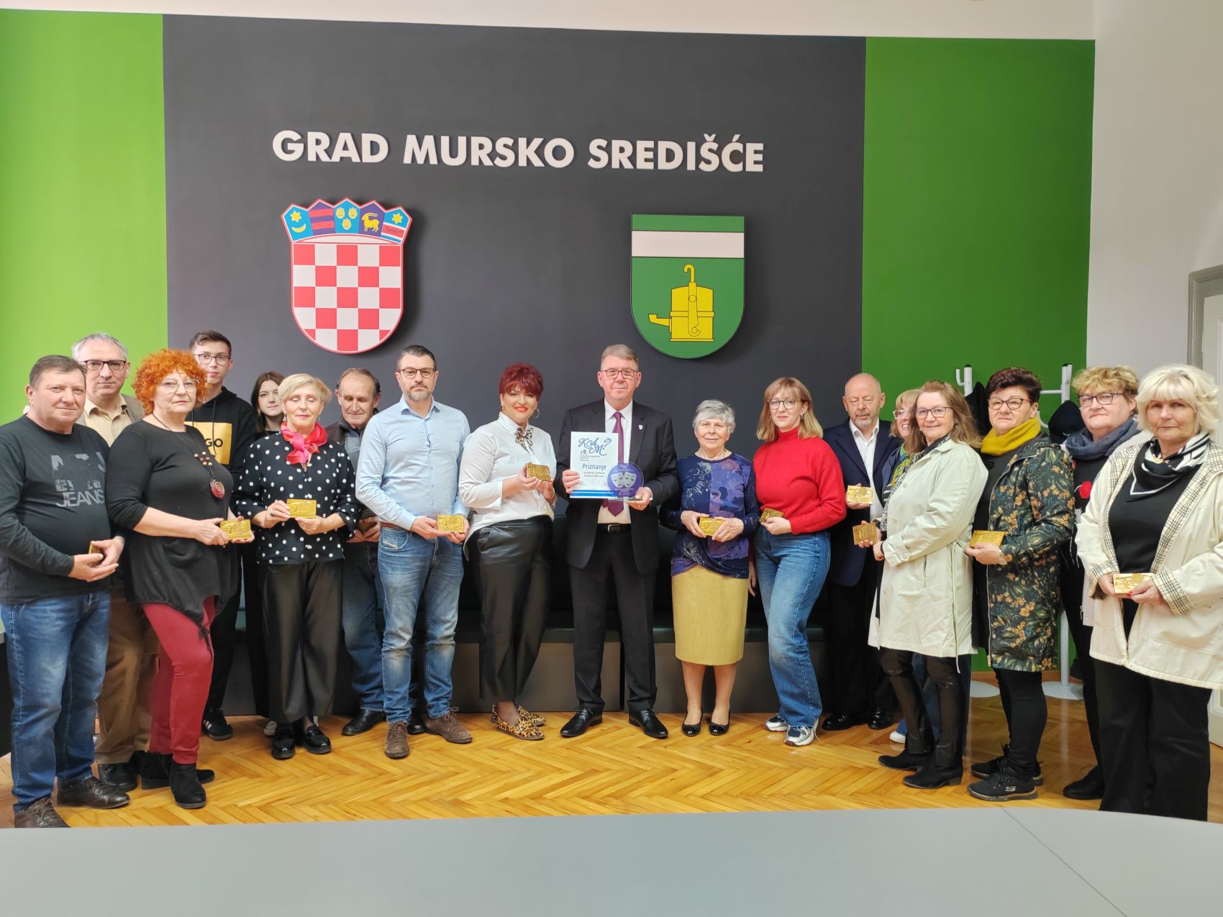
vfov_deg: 51.4
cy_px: 458
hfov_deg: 65.3
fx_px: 954
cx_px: 612
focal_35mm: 27
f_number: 1.9
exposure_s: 1/50
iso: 400
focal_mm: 5.52
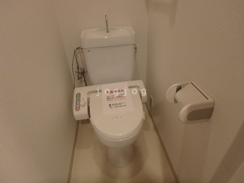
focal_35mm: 21
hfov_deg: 79.0
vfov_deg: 63.4
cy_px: 92
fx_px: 148
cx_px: 122
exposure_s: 1/30
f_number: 3.5
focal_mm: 3.7
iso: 500
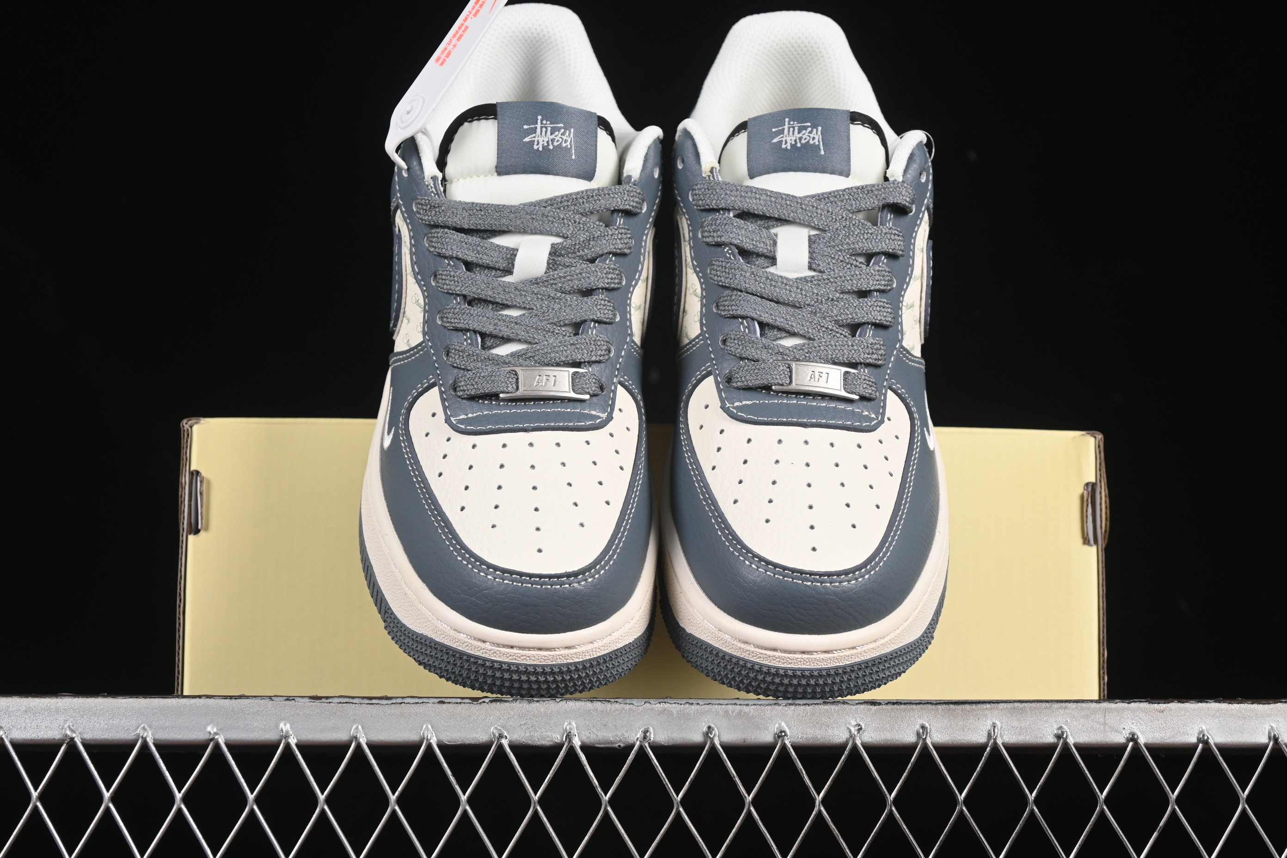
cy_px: 429
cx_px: 644
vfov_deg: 18.2
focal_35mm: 75
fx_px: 2681
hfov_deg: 27.0
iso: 160
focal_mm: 50
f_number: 7.1
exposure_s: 1/80
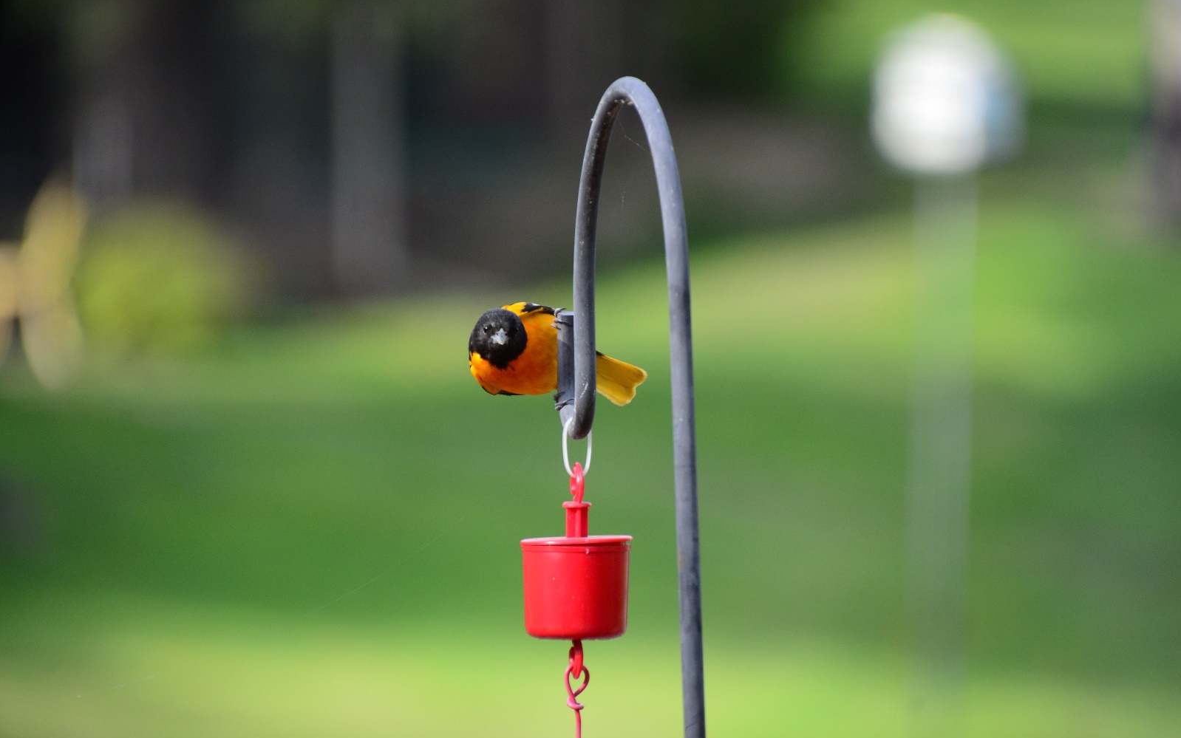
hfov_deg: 3.4
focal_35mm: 611
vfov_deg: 2.2
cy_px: 353
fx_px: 19667
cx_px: 590
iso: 500
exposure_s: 1/250
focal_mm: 400
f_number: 6.3
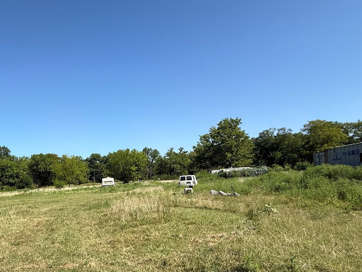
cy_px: 188
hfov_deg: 68.1
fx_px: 251
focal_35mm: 24
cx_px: 101
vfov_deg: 55.3
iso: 50
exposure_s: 1/1795
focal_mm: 2.22
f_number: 2.2
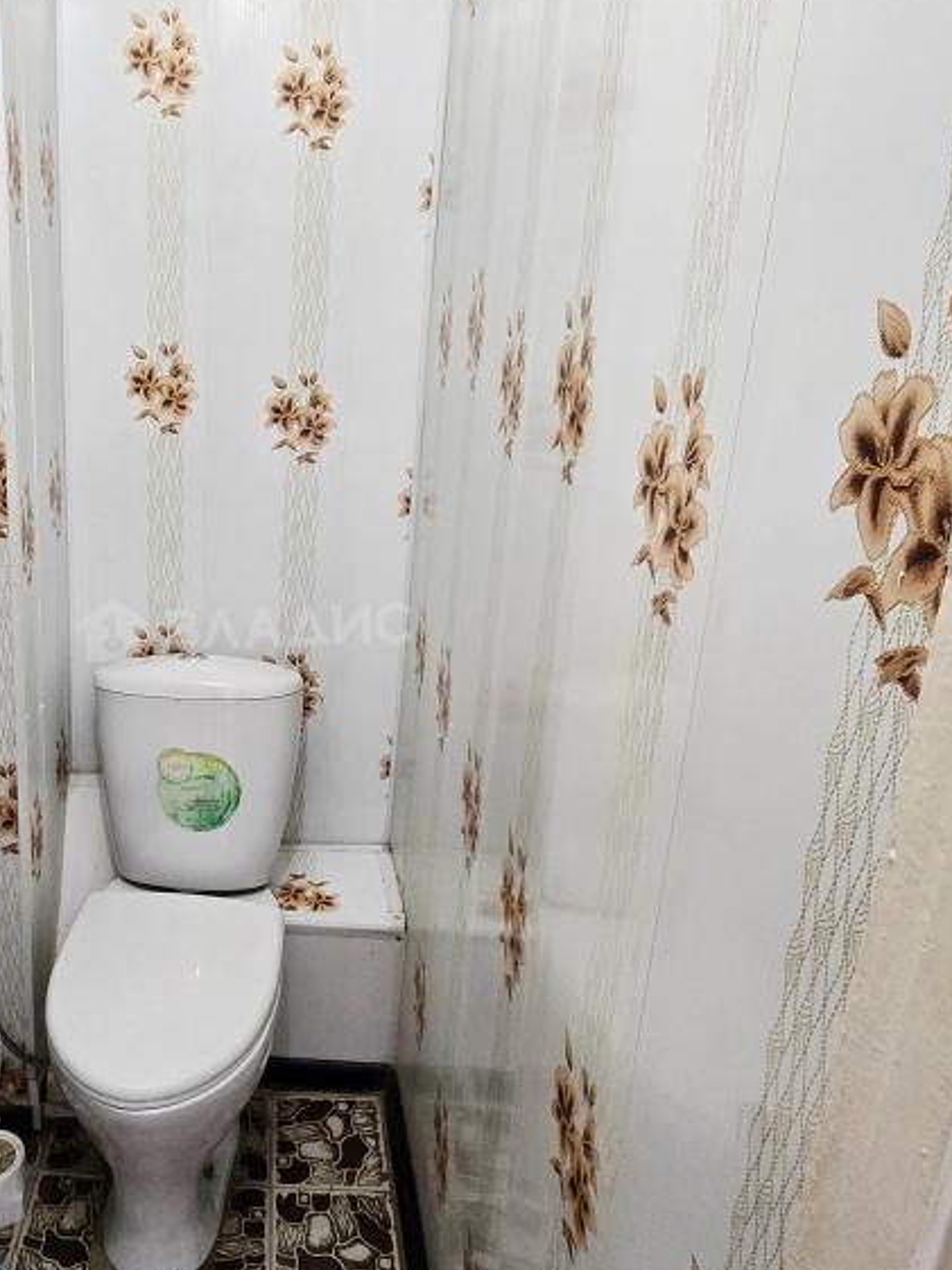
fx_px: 917
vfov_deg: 69.4
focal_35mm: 25
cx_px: 246
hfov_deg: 52.6
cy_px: 626
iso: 320
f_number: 2.2
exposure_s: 1/50.3
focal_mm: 2.2
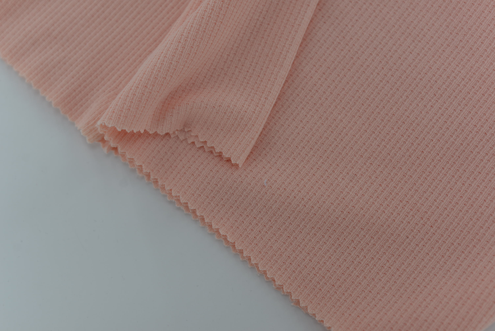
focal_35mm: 50
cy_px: 166
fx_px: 688
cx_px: 248
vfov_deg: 27.0
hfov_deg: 39.6
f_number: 3.5
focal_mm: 50
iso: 100
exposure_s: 1/320
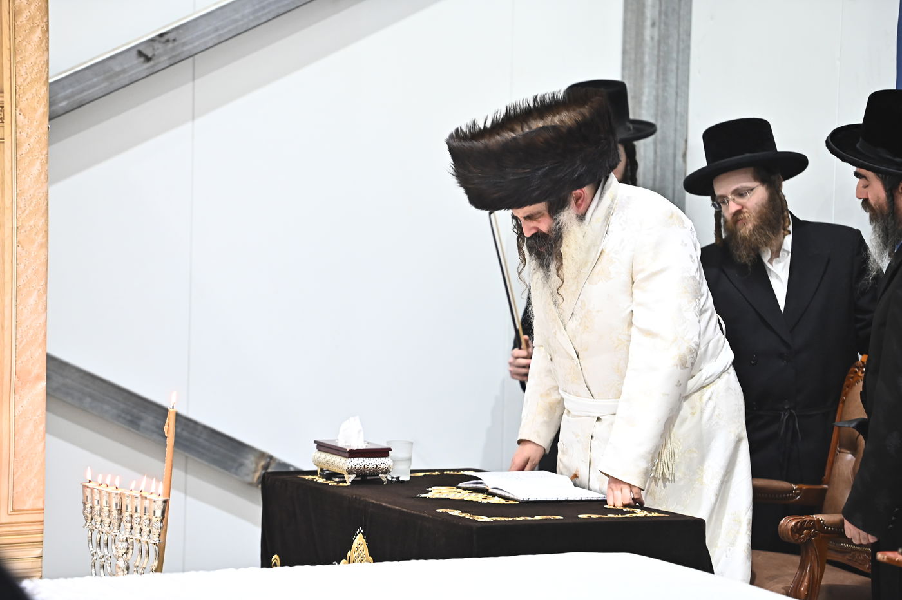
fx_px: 4132
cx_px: 451
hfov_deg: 12.5
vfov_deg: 8.3
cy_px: 300
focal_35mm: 165
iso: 3200
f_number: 3.5
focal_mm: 165
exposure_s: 1/200
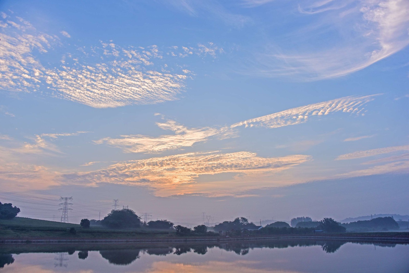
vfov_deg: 46.4
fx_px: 318
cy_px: 136
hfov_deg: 65.5
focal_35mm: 28
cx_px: 204
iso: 200
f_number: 5.6
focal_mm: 28
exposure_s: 1/800
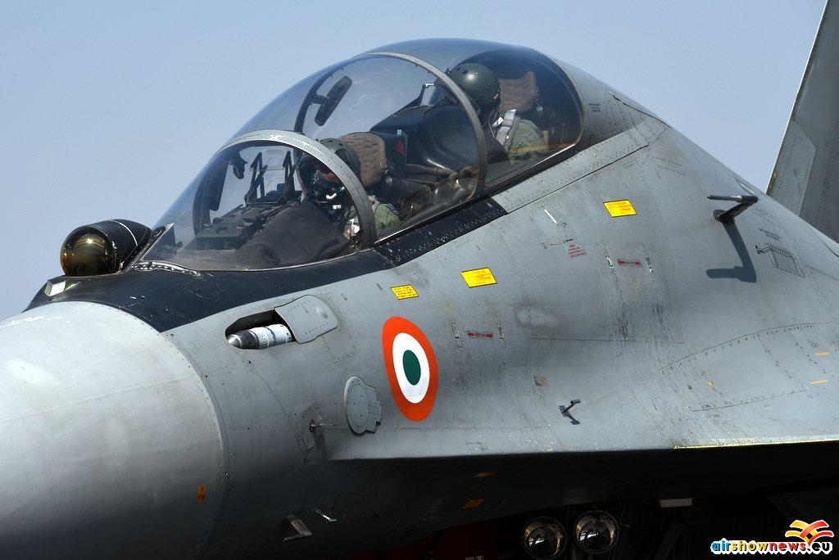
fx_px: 5596
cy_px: 280
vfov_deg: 5.7
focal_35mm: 240
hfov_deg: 8.6
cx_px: 420
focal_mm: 240
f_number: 8
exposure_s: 1/1000
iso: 160
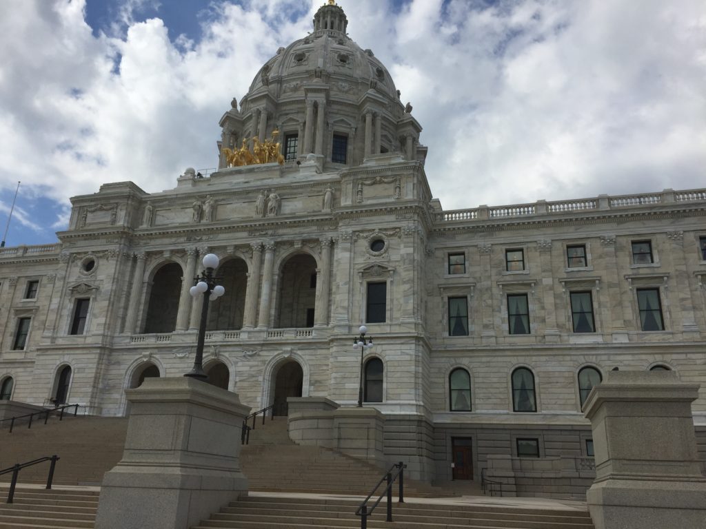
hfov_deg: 61.7
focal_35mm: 29
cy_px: 264
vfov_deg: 48.2
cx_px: 353
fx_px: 591
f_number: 2.2
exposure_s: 1/4405
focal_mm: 4.15
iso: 32
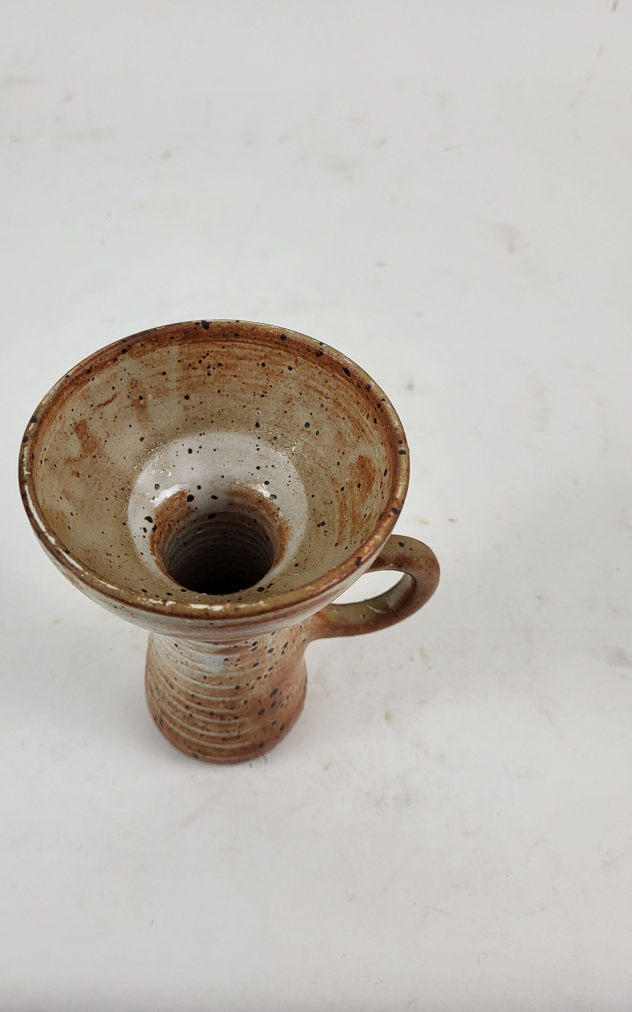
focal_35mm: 29
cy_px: 490
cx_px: 242
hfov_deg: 42.9
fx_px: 799
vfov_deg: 64.6
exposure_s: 1/100
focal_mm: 5.4
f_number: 1.8
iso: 200
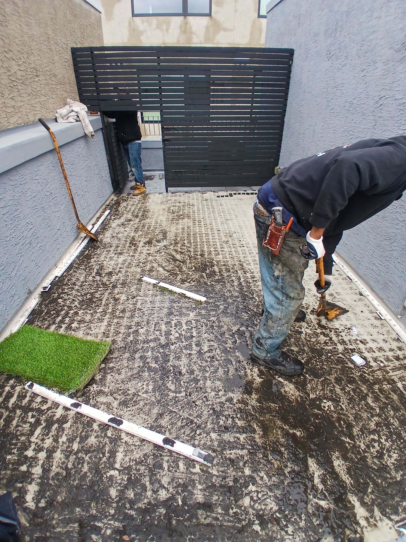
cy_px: 271
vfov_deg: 91.0
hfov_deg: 74.7
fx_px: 266
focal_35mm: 17
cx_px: 203
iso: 50
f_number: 2.2
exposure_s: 1/189
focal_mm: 1.4
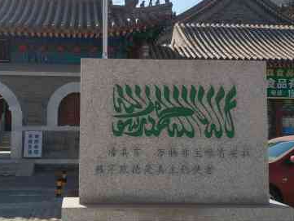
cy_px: 103
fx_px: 527
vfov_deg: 23.7
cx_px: 105
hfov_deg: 31.0
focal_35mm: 62
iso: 172
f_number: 2
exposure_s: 1/2500
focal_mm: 4.5
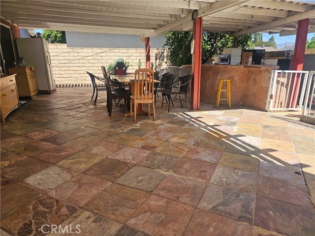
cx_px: 158
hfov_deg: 73.9
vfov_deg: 58.9
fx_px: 209
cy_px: 118
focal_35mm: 23
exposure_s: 1/294
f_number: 1.7
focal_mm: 6.3
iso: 10
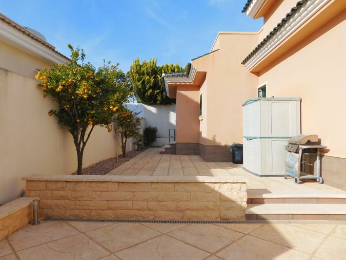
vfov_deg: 56.8
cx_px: 170
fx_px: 240
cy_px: 127
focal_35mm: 24
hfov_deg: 71.6
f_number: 6
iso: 125
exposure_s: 1/500
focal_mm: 4
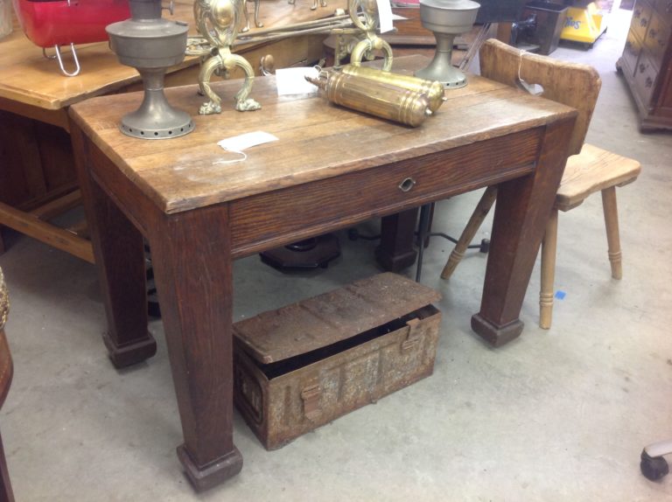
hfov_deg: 52.7
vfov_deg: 40.6
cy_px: 251
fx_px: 679
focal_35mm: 35
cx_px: 336
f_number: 2.4
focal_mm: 4.28
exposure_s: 1/15
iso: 100
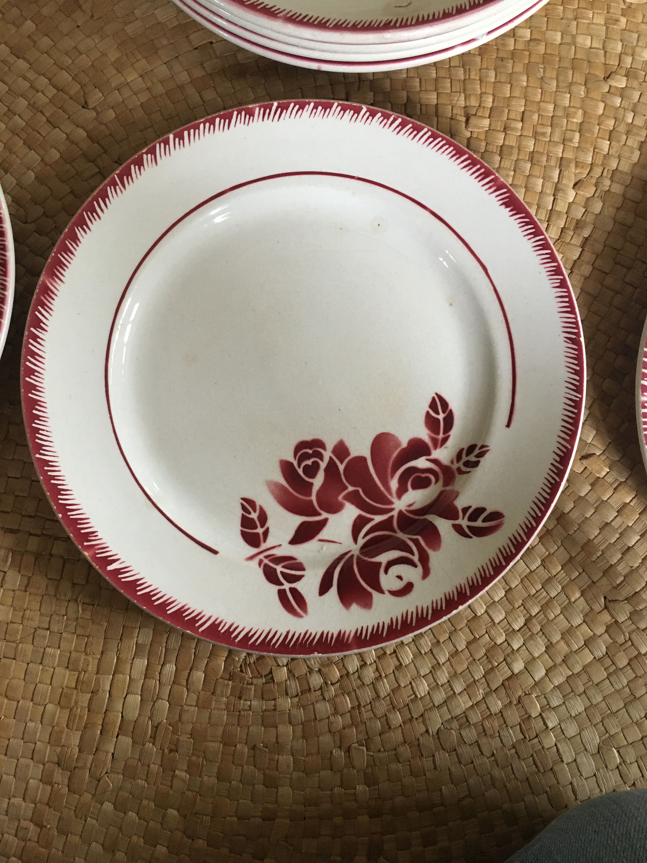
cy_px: 432
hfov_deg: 48.2
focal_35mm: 29
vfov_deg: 61.7
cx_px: 324
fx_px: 723
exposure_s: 1/33
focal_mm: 4.15
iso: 250
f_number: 2.2
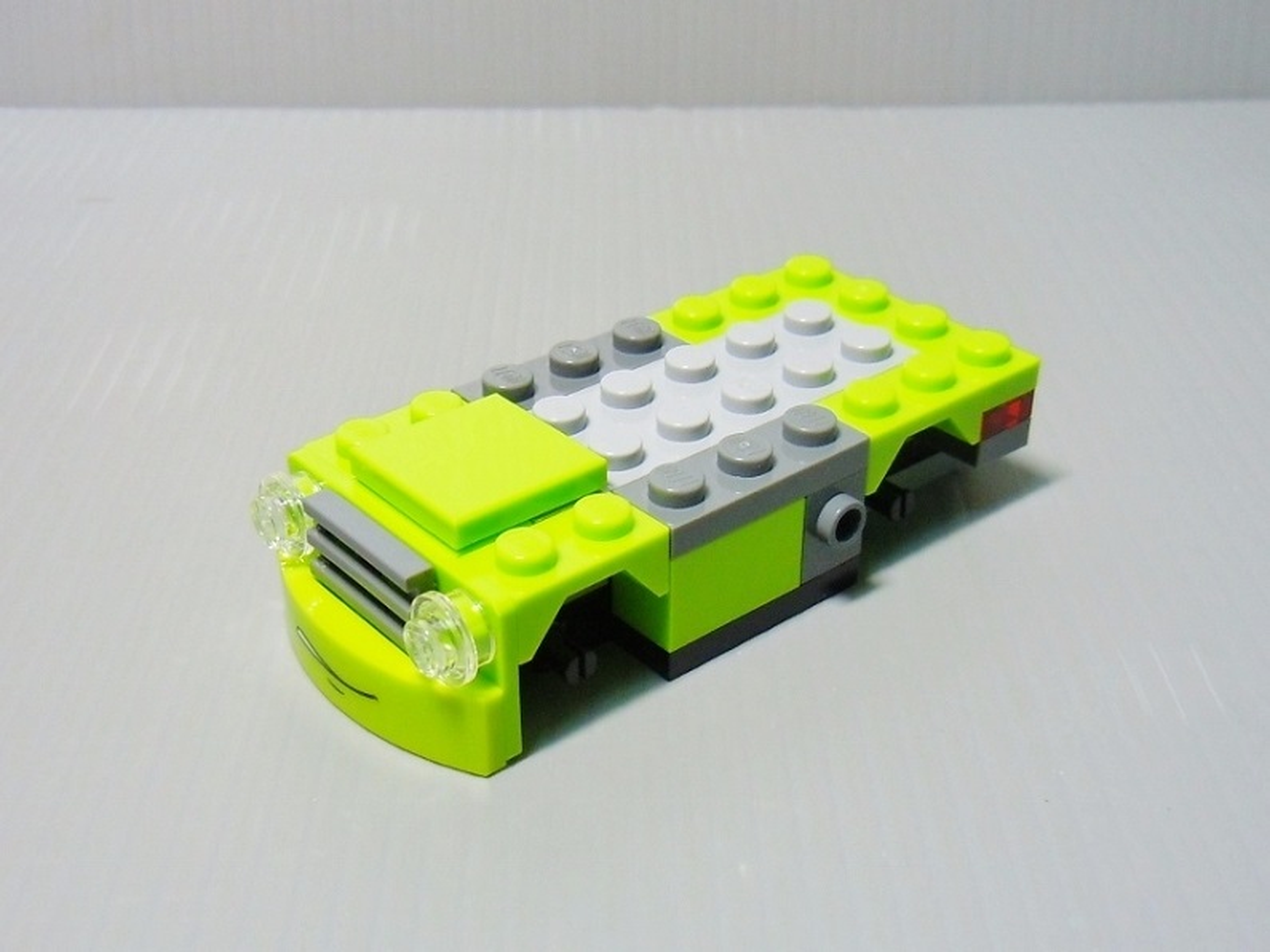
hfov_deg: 60.0
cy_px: 476
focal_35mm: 30
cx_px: 635
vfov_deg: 46.8
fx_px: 1100
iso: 200
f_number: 3.5
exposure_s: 1/15
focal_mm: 5.4
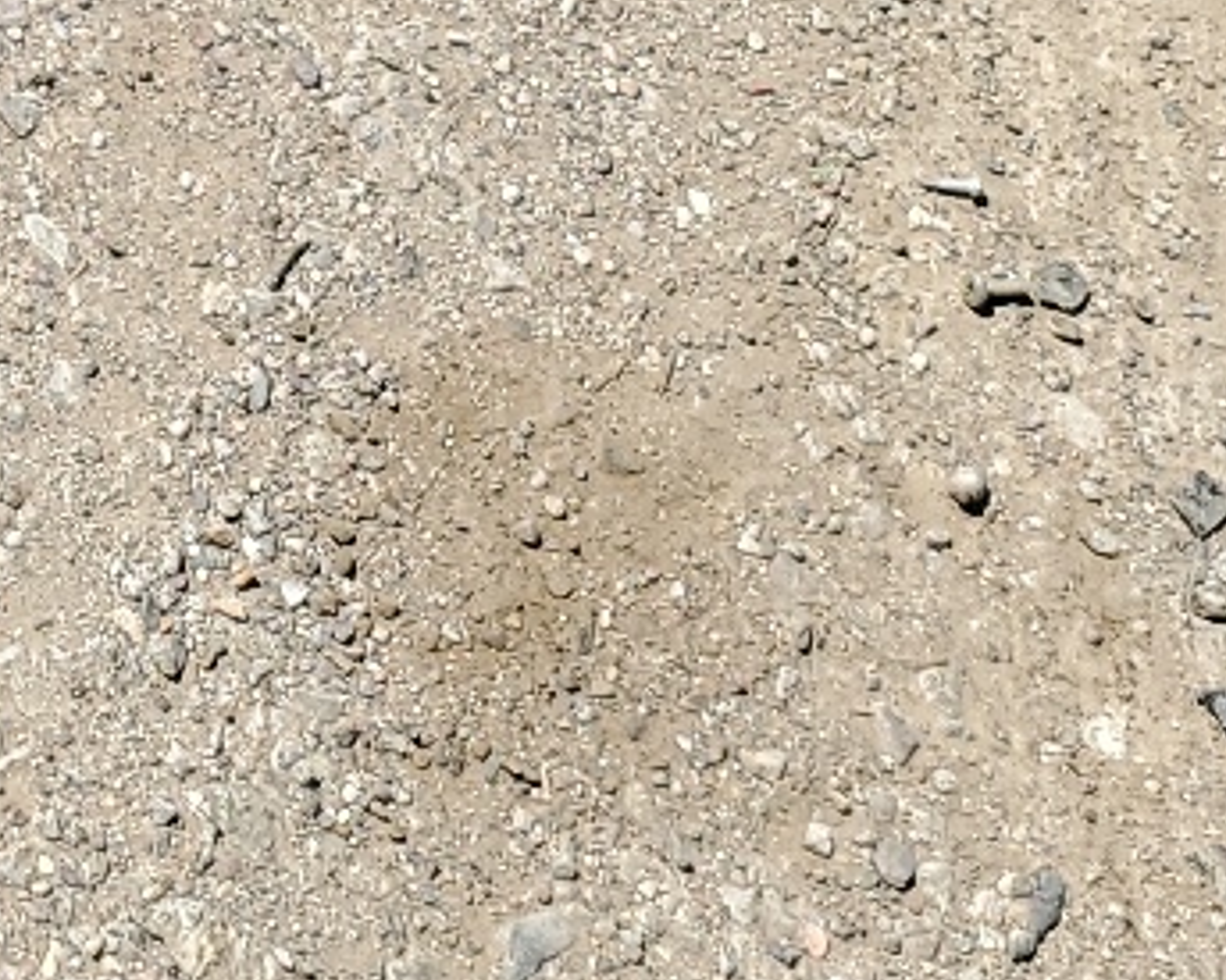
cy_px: -951
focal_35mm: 118
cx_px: -388
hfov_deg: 15.5
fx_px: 4280
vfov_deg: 11.8
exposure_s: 1/2500
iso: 50
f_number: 1.5
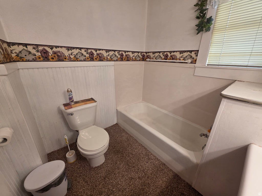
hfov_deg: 106.2
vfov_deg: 89.9
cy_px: 98
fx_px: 98
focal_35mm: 13
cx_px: 131
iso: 200
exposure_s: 1/120
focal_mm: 2.2
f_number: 1.9
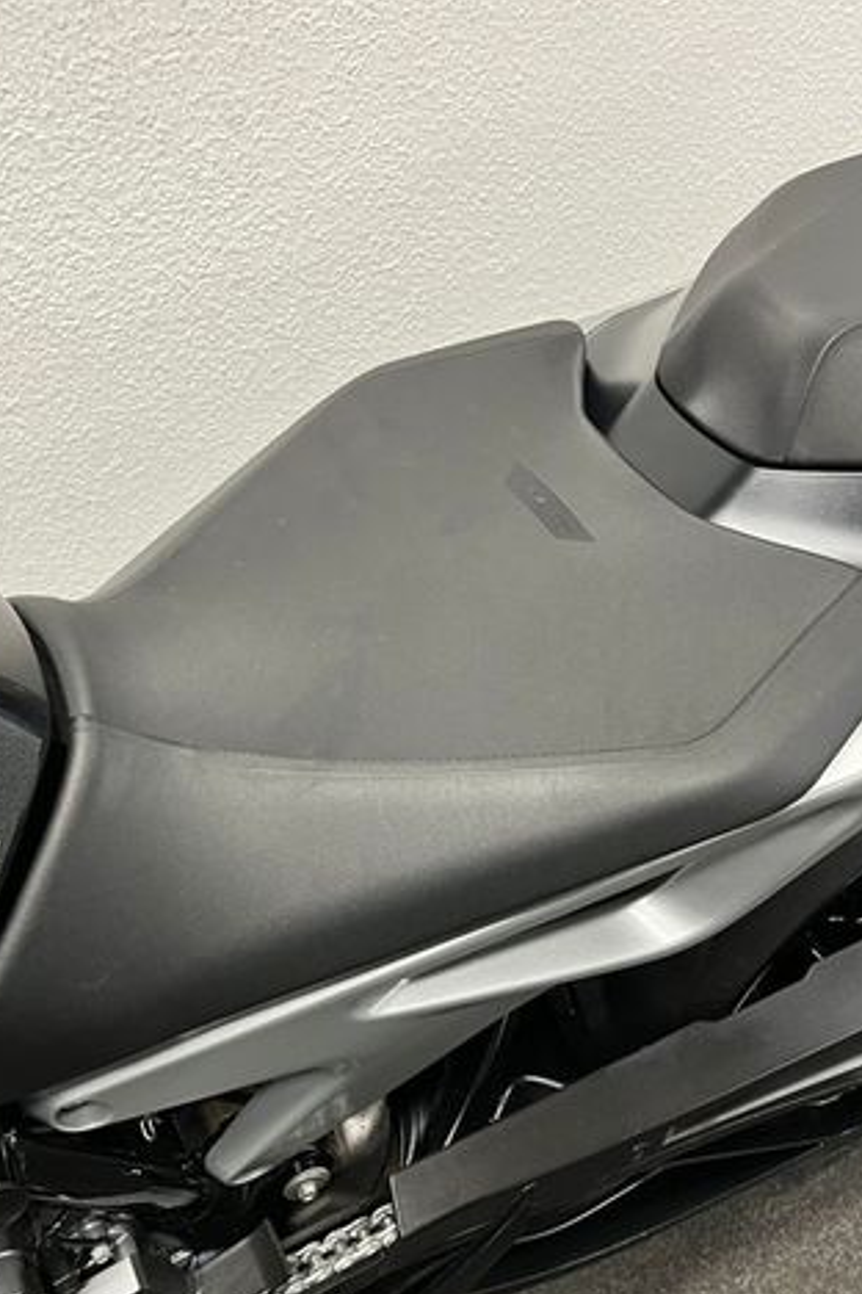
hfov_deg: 35.9
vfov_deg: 51.9
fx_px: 1329
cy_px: 647
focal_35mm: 37
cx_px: 445
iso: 160
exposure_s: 1/50
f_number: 1.6
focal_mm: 5.1
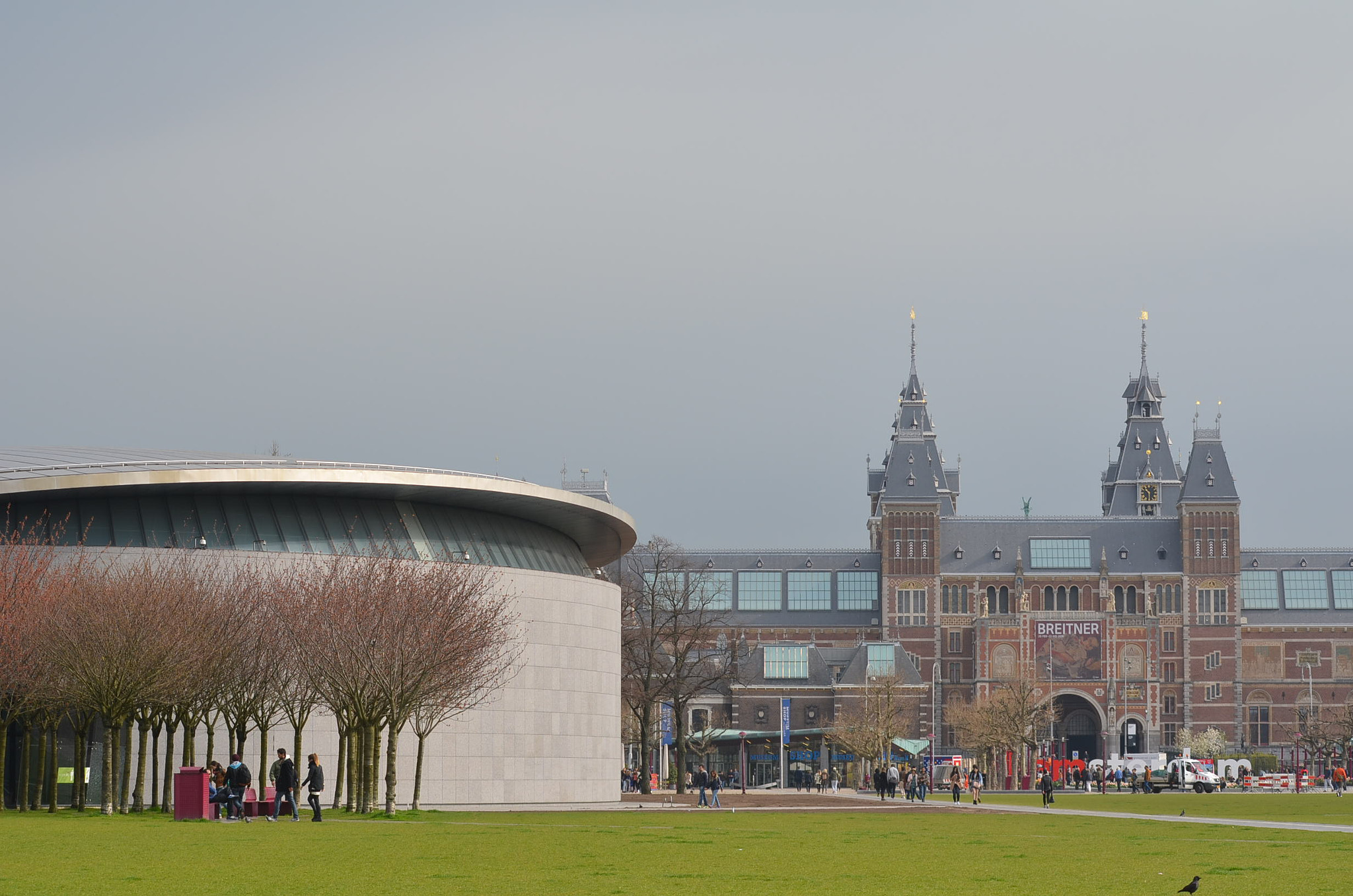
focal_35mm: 105
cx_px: 676
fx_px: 3938
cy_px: 448
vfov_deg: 13.0
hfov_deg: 19.5
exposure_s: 1/640
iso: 200
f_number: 6.3
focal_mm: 70
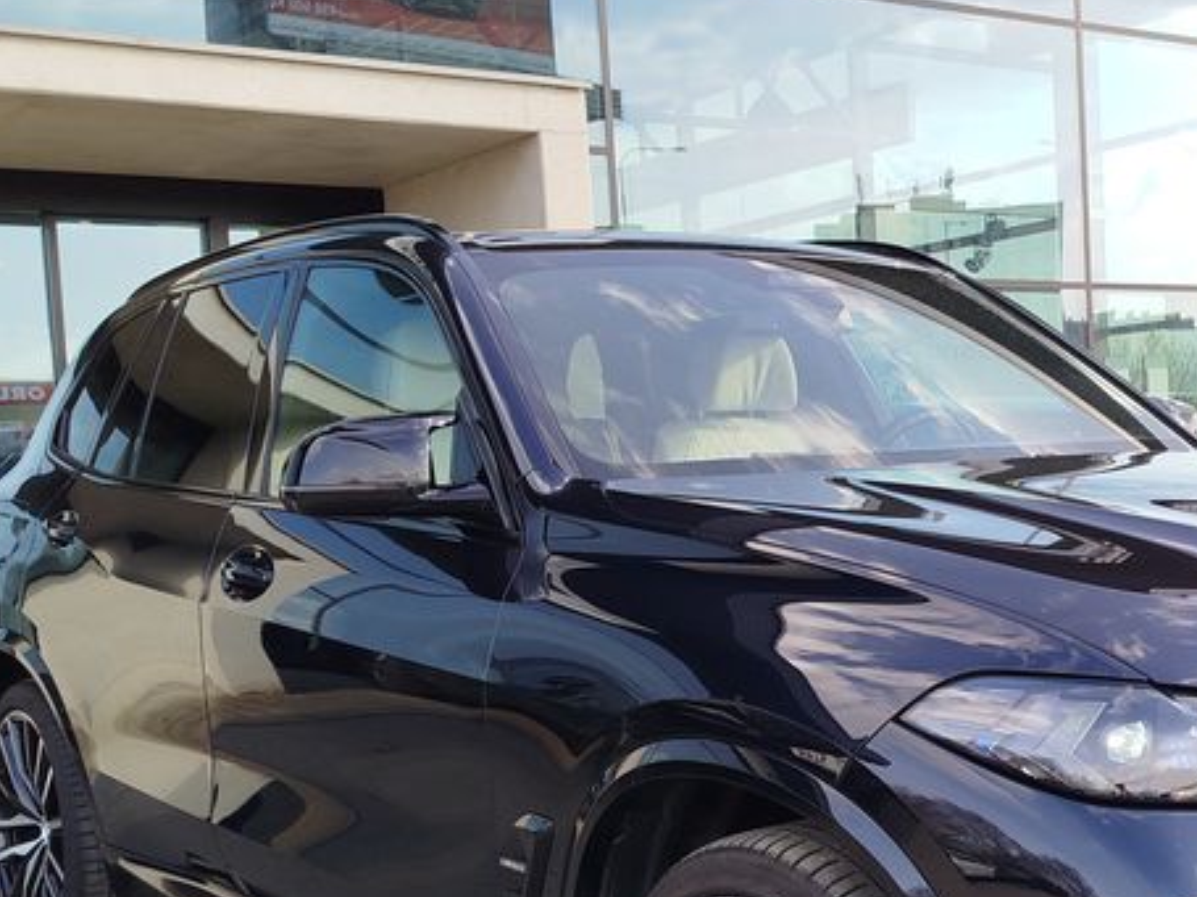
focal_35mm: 54
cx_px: 937
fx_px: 1867
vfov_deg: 26.9
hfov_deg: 34.6
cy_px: 552
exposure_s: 1/254
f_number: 1.7
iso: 50
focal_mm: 5.31
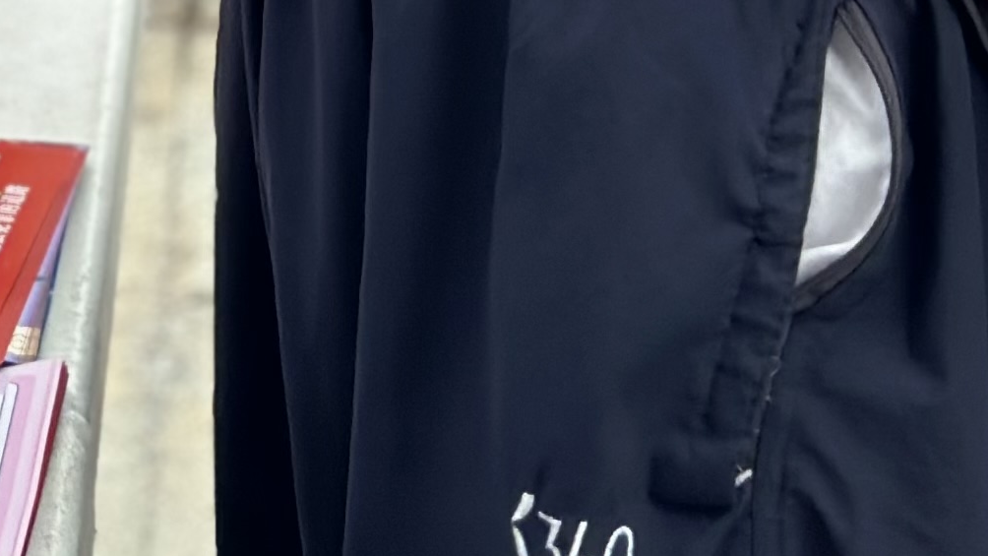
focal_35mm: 210
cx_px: -711
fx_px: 5502
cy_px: -921
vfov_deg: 5.5
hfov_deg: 9.8
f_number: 1.78
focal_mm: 6.86
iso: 80
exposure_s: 1/1541
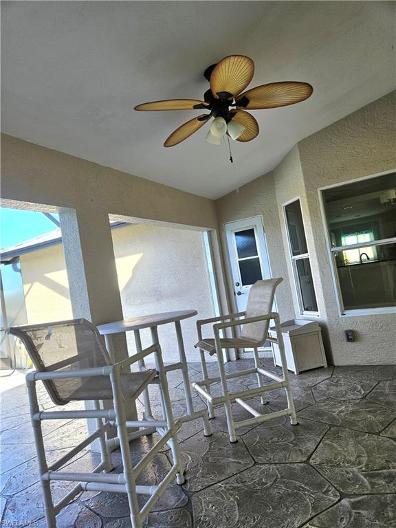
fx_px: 351
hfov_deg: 58.9
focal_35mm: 23
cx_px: 198
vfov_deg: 73.9
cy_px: 264
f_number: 1.8
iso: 64
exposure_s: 1/208
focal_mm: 5.4
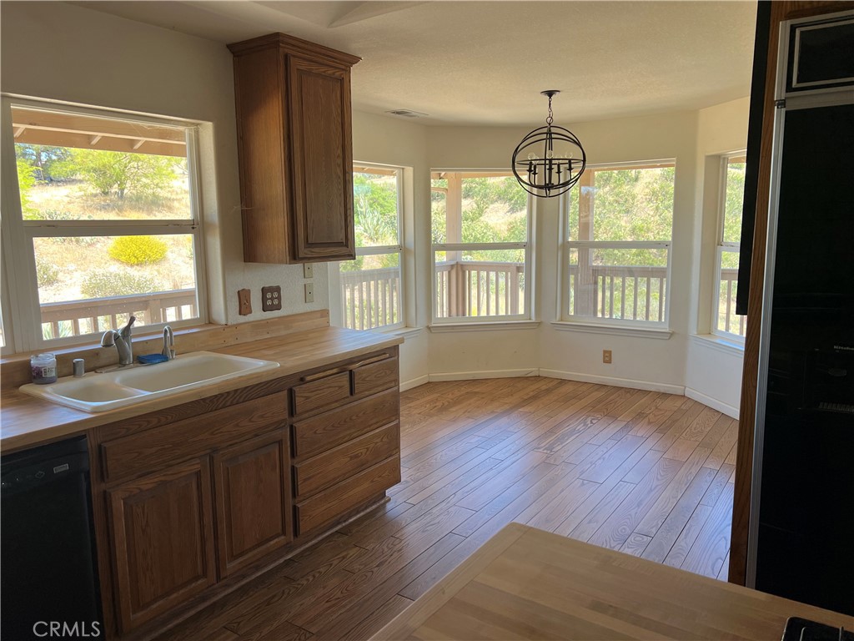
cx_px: 427
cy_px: 320
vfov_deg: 53.1
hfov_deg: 67.3
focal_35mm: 26
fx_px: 641
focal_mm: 5.7
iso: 40
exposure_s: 1/198
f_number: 1.5
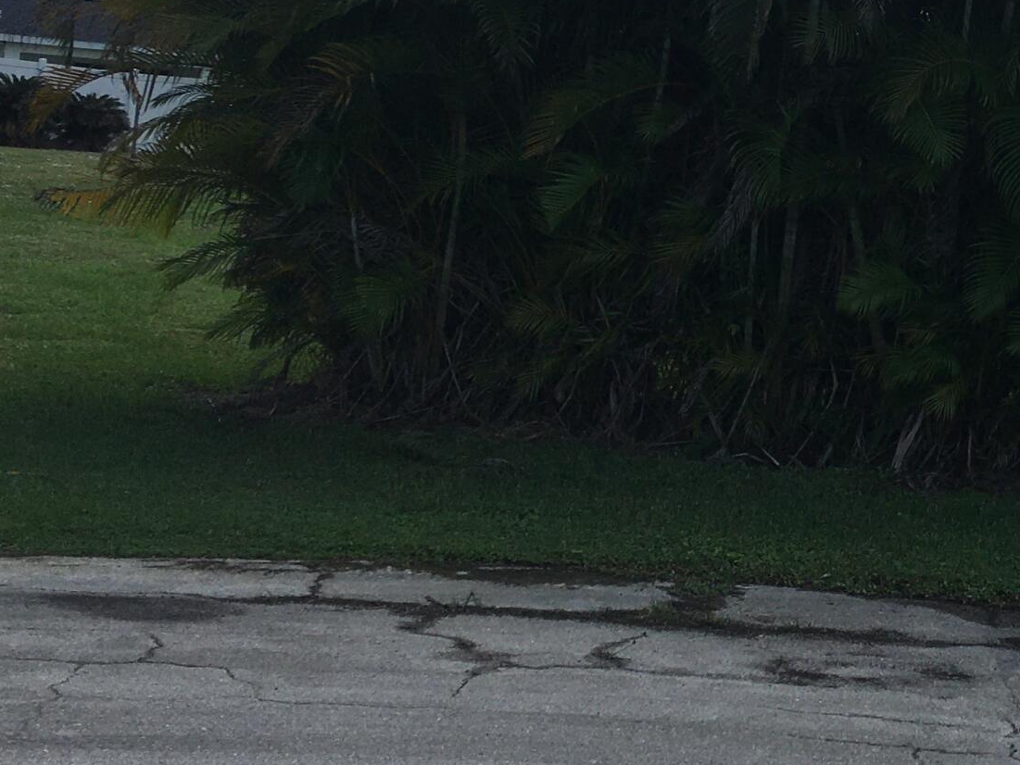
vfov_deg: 18.4
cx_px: 1060
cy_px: 98
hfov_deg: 23.5
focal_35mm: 79
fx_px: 2328
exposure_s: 1/1603
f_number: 2.2
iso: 25
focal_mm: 4.15
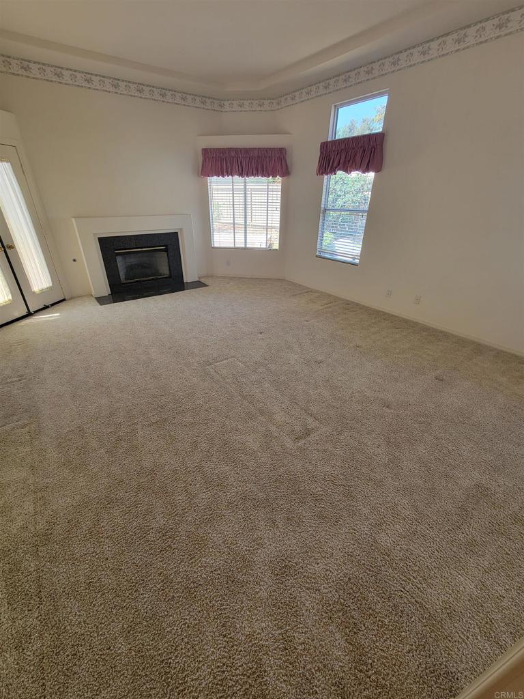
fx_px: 262
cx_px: 262
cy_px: 350
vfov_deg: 106.2
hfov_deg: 89.9
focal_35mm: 13
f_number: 2.2
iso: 64
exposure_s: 1/60
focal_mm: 2.2
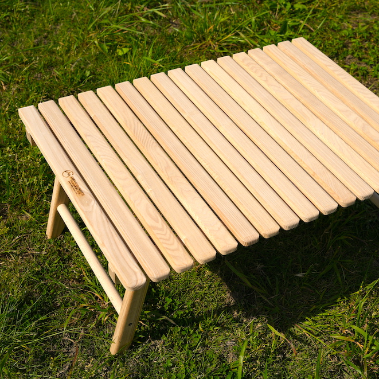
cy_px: 190
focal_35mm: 54
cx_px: 228
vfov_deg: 31.4
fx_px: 674
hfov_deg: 31.3
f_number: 8
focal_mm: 42.3
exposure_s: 1/1000
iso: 160
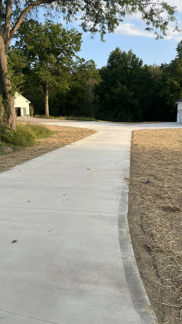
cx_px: 100
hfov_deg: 40.1
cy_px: 159
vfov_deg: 66.1
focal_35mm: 29
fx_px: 249
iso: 50
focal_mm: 5.1
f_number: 1.6
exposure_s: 1/1075
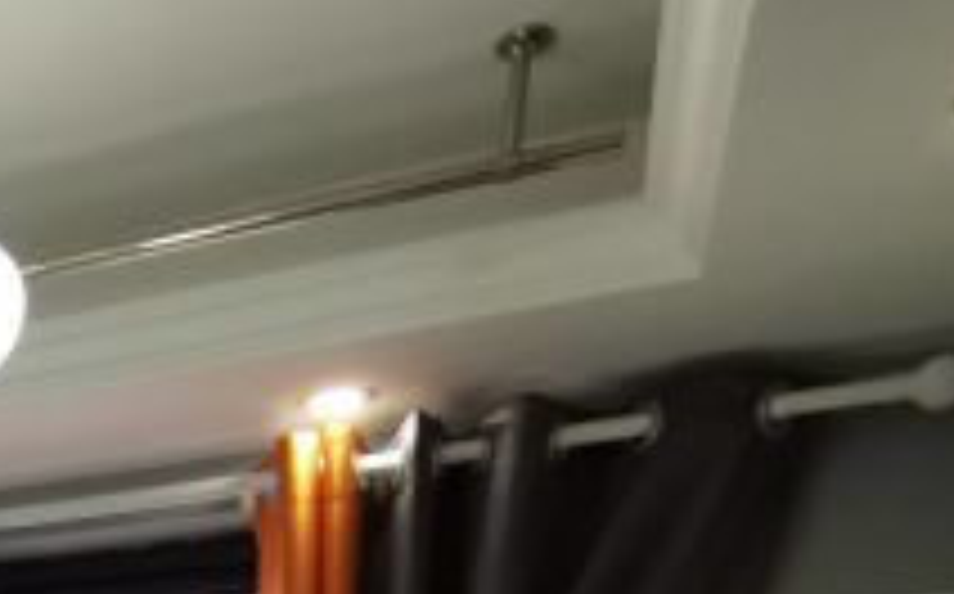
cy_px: 1161
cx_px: -531
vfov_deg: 16.1
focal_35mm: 64
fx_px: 1662
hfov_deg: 24.1
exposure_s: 1/50
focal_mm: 2.35
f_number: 2.2
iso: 80
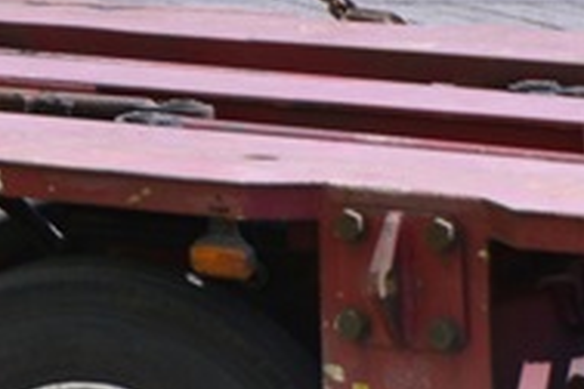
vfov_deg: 4.7
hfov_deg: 6.4
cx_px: -1492
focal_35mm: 278
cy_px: -759
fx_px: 4509
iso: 320
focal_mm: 35
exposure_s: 1/1000
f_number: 5.6
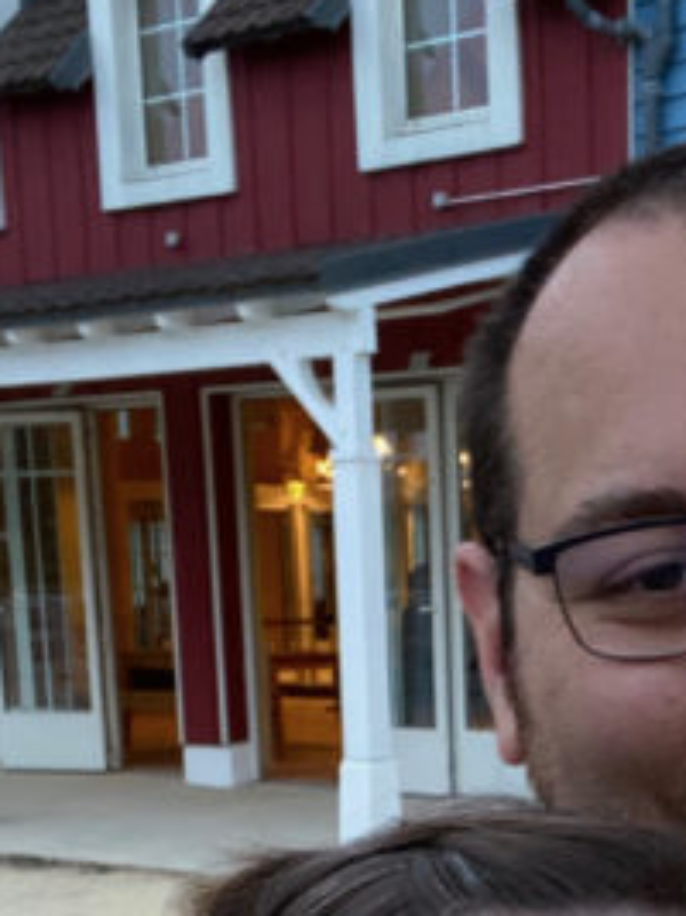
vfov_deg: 24.8
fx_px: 1957
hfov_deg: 19.5
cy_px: 974
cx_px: 624
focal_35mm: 74
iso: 400
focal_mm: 2.71
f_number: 2.2
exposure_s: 1/51
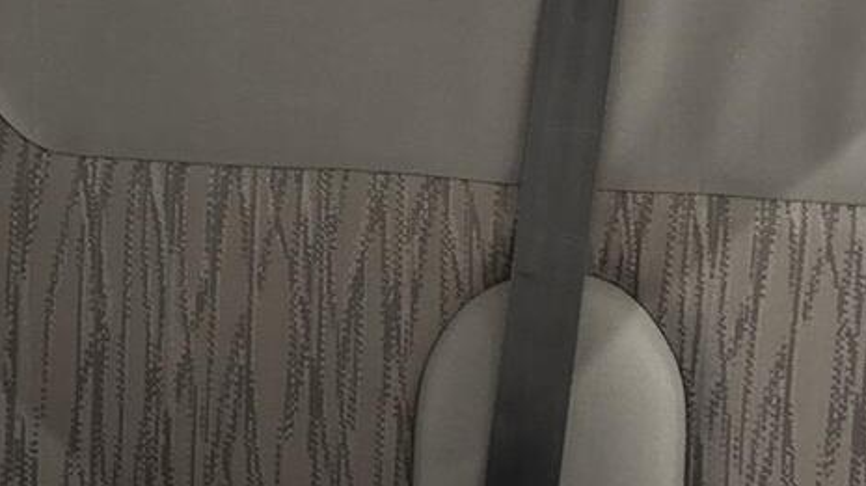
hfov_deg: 26.2
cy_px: 95
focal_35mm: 81
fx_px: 1859
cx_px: 339
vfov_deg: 14.8
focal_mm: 6.76
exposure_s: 1/33
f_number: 1.78
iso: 800
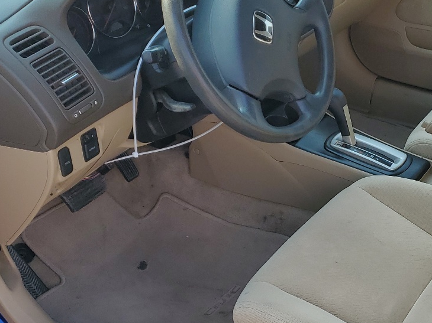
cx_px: 369
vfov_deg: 25.6
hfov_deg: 32.5
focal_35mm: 57
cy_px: 189
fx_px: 711
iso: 50
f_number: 1.5
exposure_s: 1/588
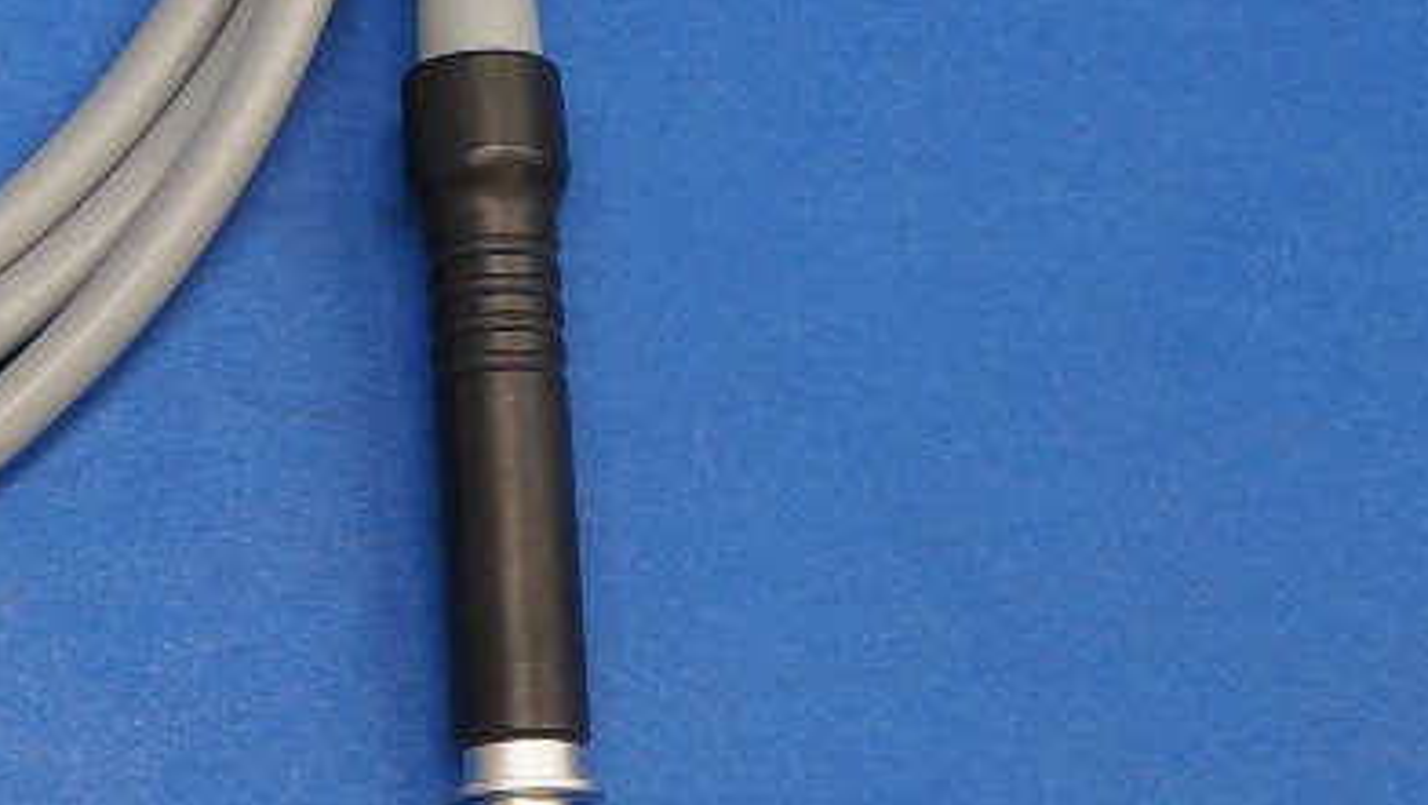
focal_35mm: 128
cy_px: 384
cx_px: -536
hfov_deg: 15.7
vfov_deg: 9.5
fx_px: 4849
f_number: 5
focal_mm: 20
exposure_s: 1/100
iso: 400
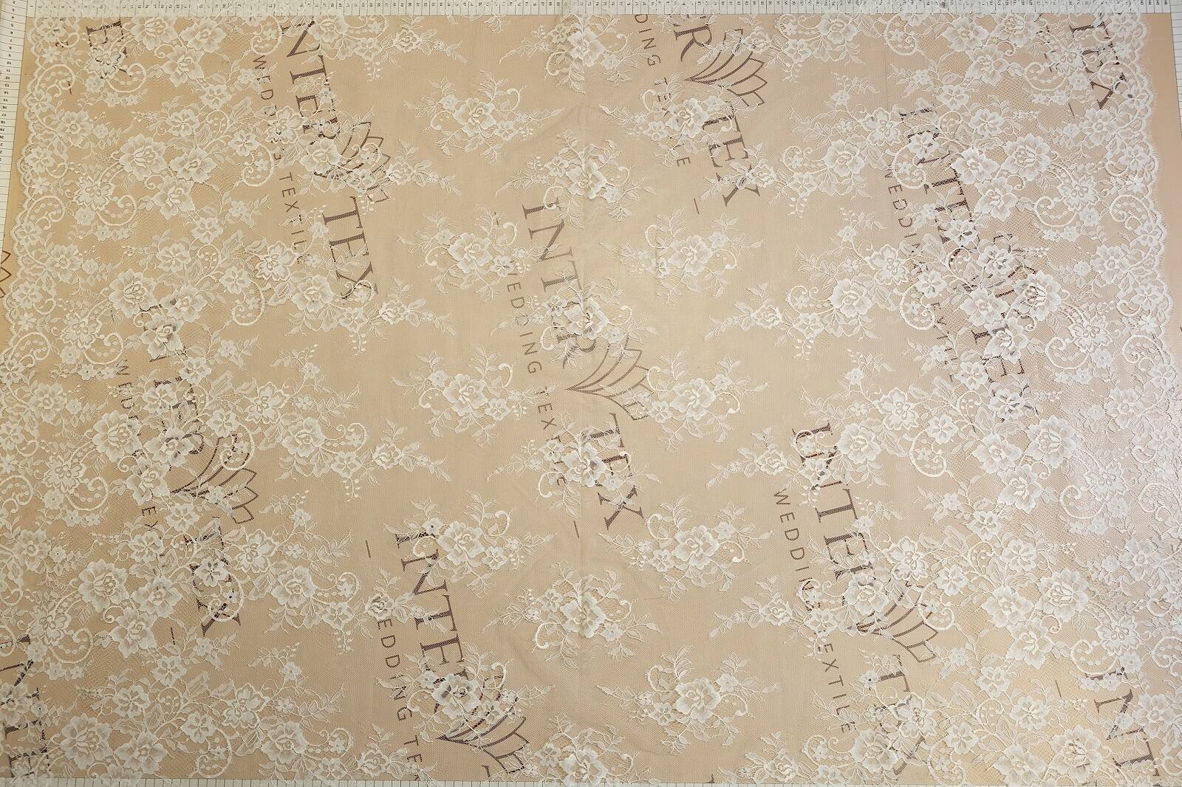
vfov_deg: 40.0
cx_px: 591
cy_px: 394
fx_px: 1083
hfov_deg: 57.2
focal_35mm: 33
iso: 200
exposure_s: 1/150
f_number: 4.5
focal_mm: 22.3
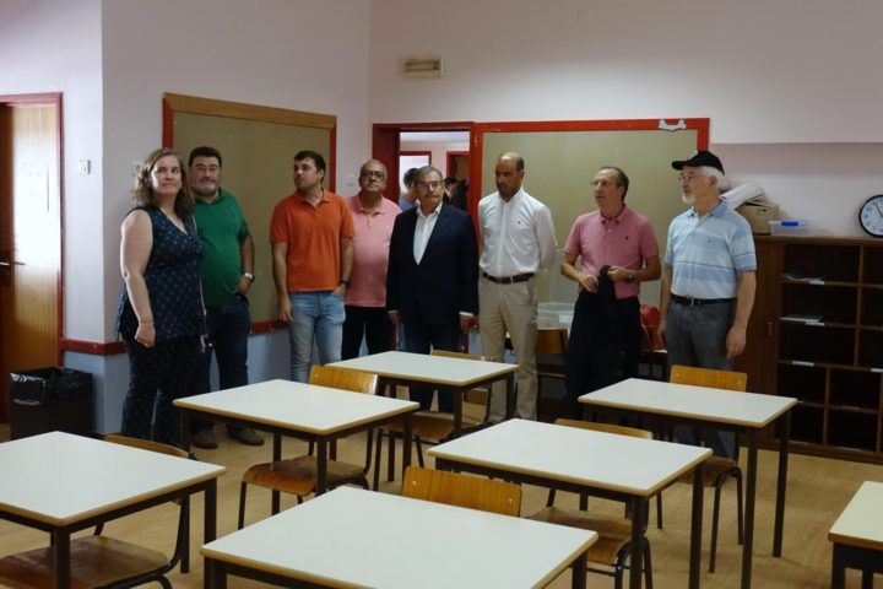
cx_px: 442
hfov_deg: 47.4
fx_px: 1006
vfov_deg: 32.6
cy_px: 294
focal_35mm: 41
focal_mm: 15.13
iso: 2000
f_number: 3.2
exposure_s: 1/200
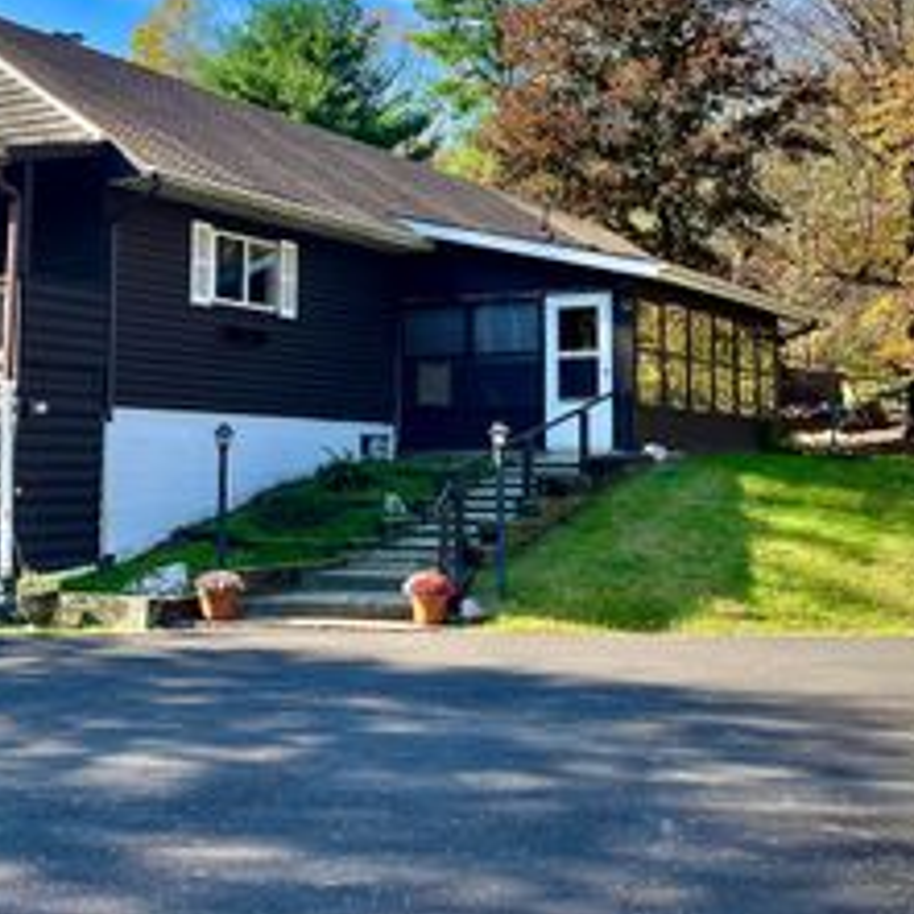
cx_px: 389
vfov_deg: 32.5
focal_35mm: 52
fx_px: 1553
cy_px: 304
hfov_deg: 32.7
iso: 50
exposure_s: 1/1046
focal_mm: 5.1
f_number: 1.6
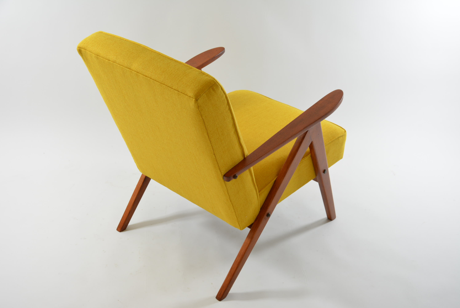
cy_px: 154
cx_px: 230
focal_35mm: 45
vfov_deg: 29.9
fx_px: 575
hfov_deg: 43.6
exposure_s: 1/60
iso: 400
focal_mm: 30
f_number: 5.6
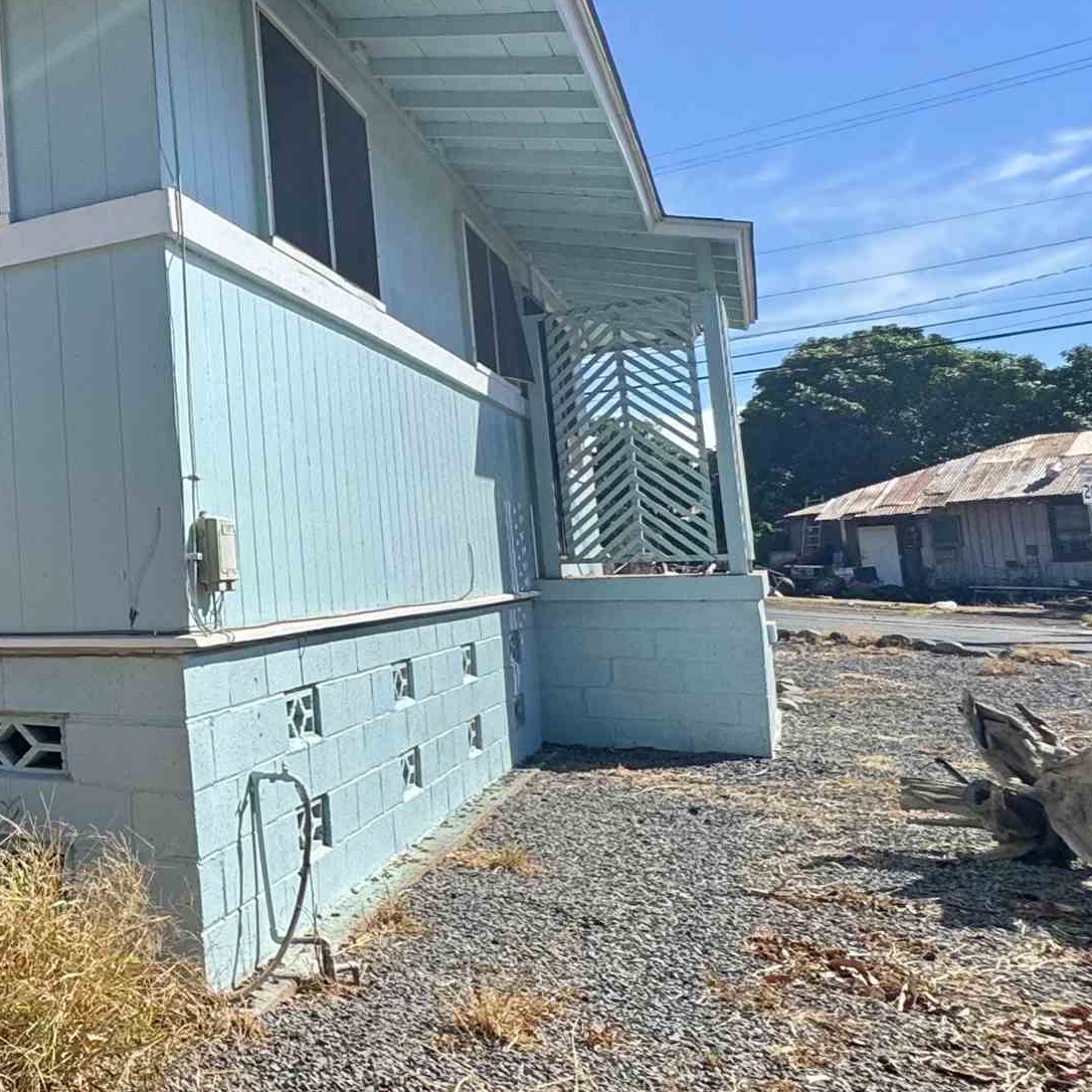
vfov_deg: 47.1
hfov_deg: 33.4
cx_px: -351
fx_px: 1249
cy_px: 473
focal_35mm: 35
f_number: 2.2
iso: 40
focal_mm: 2.22
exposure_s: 1/932
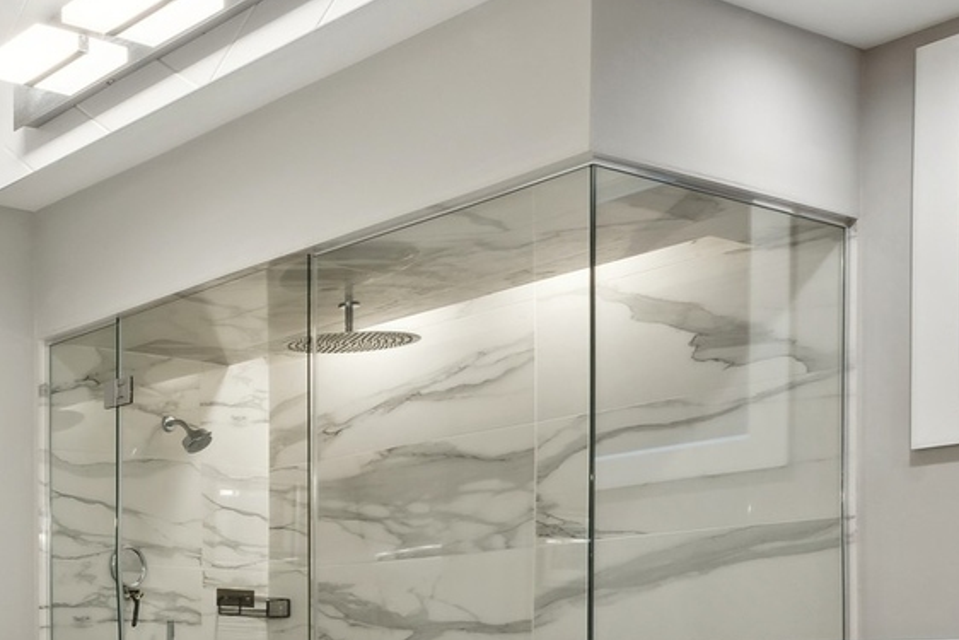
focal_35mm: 49
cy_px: 683
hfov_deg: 29.0
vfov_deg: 25.7
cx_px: -407
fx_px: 1306
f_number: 8
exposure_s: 1/20
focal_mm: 17
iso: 400
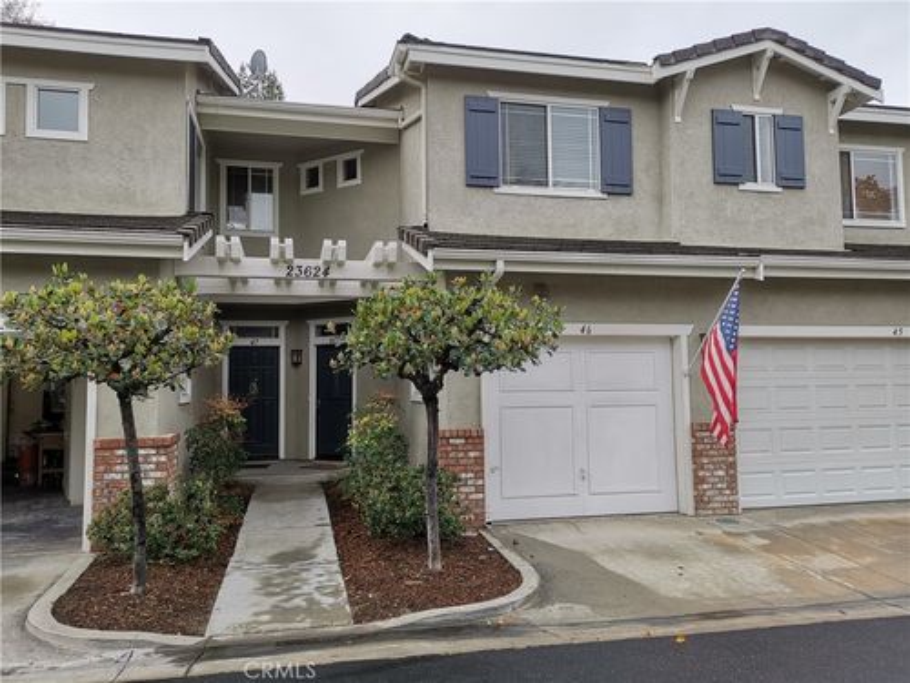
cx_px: 455
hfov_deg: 65.3
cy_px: 342
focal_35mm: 27
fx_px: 710
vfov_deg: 51.4
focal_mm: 5.58
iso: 50
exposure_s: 1/409
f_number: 1.8
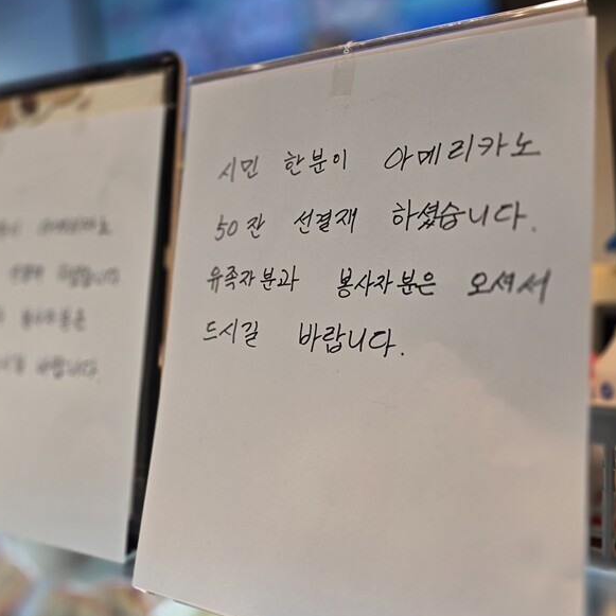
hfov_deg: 56.1
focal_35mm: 28
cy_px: 305
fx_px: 564
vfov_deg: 57.3
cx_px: 207
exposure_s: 1/120
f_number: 1.7
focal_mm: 6.3
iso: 32
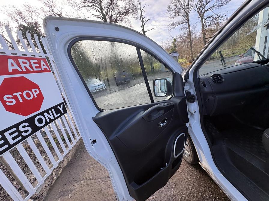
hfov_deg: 102.1
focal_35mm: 14
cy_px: 100
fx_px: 109
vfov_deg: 85.7
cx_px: 134
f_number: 2.2
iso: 64
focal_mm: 2.22
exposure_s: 1/160
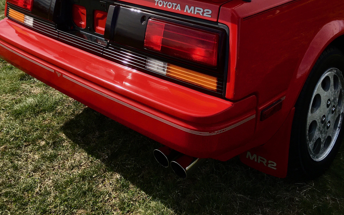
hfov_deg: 47.2
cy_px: -12
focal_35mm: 42
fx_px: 394
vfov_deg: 28.2
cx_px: 169
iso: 25
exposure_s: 1/1709
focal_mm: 4.15
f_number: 2.2
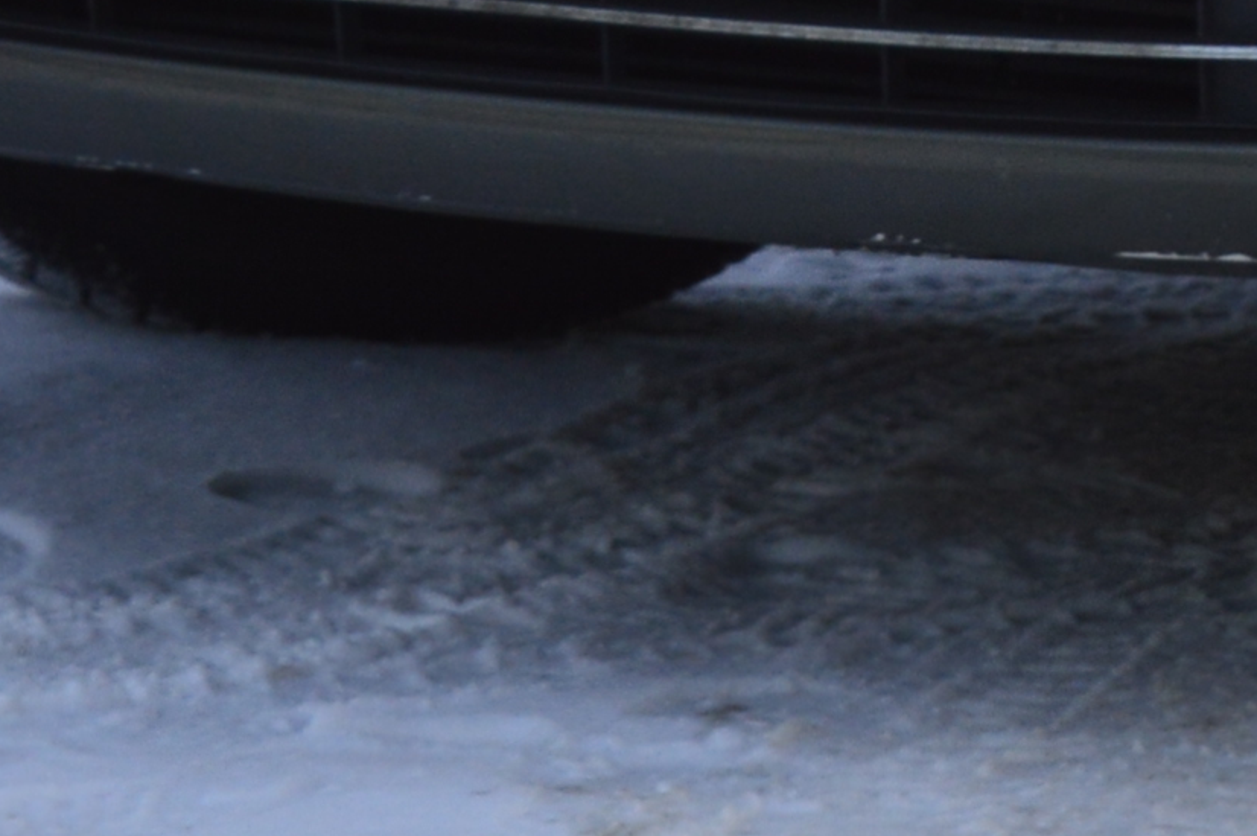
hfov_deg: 5.3
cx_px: 2646
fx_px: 13150
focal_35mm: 377
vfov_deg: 3.6
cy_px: -1223
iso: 400
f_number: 8
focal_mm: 46
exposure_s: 1/80
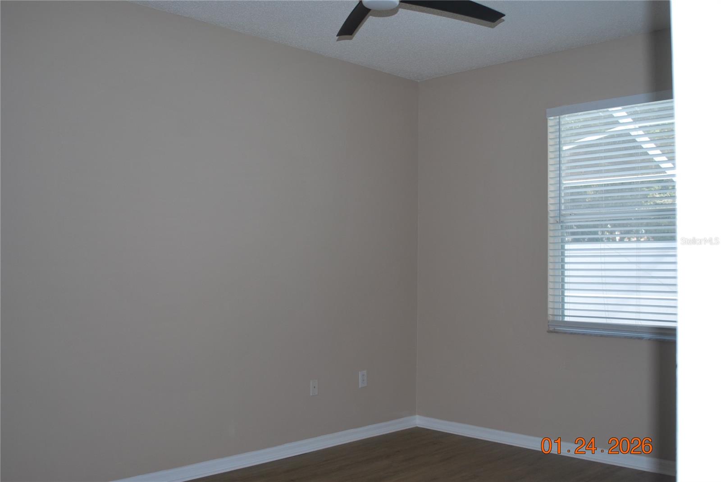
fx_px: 722
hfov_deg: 53.1
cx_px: 360
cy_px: 241
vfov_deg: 36.9
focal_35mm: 36
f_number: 4.2
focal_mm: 24
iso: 200
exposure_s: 1/60
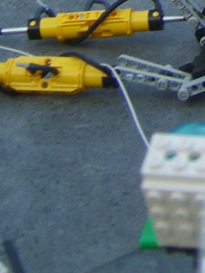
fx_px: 1412
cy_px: -307
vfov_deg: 10.1
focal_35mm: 179
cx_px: 434
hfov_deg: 7.9
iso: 50
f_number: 2.8
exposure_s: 1/60
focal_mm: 7.4
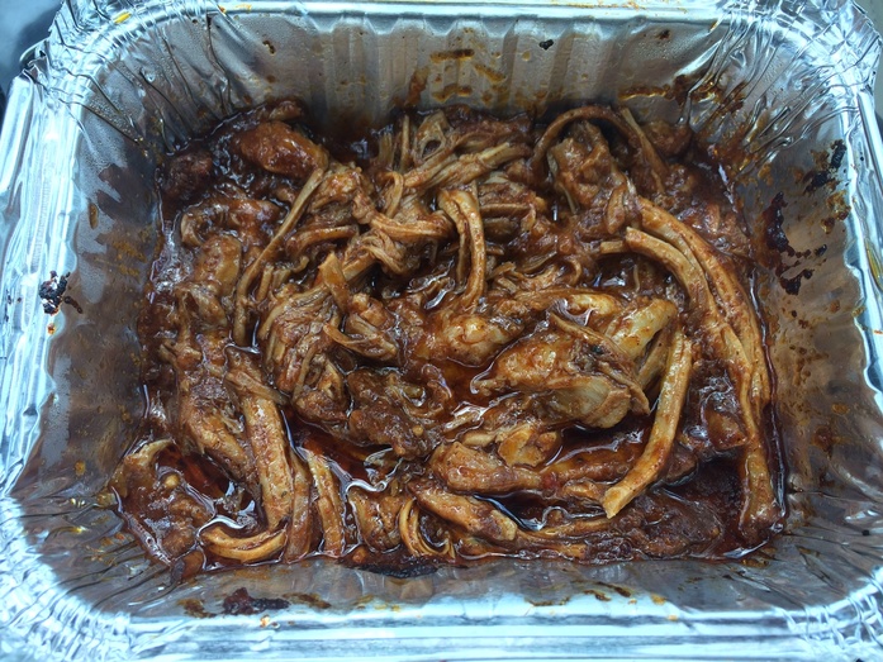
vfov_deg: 48.2
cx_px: 442
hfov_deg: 61.7
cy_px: 331
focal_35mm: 29
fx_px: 740
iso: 40
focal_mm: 4.15
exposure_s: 1/100
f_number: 2.2
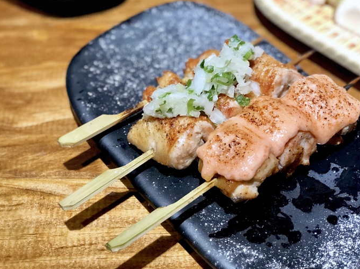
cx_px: 208
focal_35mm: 72
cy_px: 104
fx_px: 748
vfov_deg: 20.4
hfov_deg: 27.0
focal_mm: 6.6
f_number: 2.8
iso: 250
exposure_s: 1/60
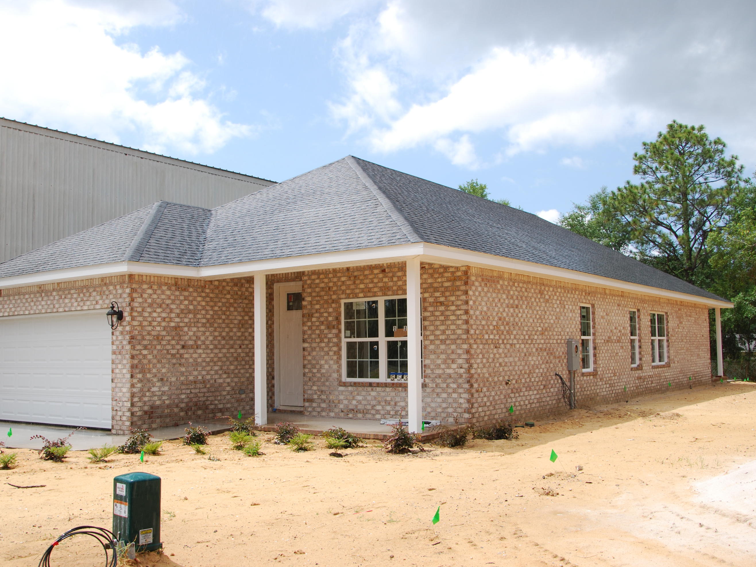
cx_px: 371
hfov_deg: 53.2
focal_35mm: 35
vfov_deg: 41.2
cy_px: 286
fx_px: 755
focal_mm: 21
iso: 100
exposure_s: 1/200
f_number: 8
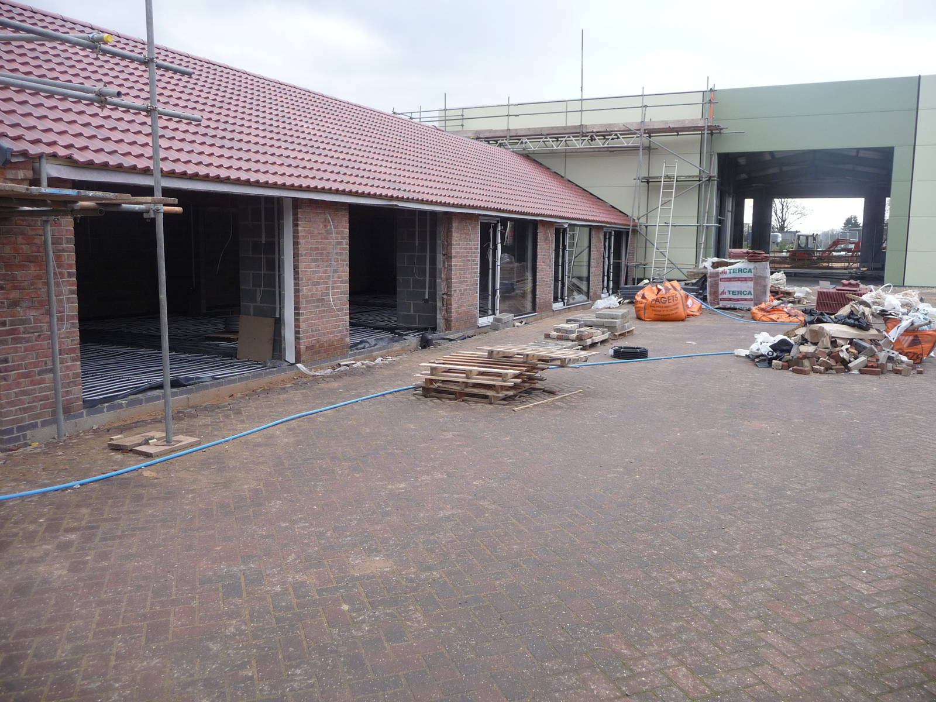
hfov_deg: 63.4
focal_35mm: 28
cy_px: 351
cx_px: 468
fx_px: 757
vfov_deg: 49.7
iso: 100
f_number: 3.3
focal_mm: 4.7
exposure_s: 1/125
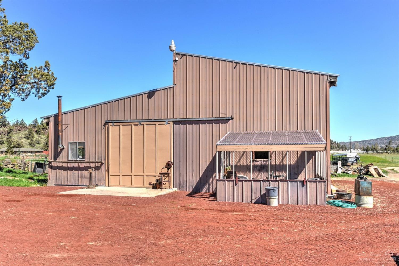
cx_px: 200
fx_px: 332
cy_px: 133
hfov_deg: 61.9
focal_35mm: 30
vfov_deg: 43.6
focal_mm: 30
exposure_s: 1/125
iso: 200
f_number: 18
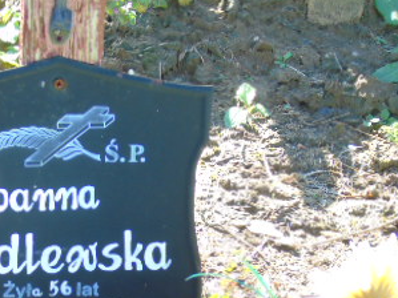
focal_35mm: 231
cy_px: 271
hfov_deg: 8.5
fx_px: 2655
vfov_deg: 6.4
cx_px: 16
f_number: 4.4
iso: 80
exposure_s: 1/60
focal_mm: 19
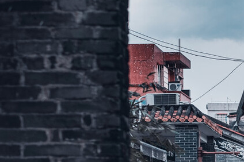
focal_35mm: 150
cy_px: 136
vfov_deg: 9.1
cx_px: 323
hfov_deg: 13.2
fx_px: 1016
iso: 320
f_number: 2
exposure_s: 1/60
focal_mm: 35
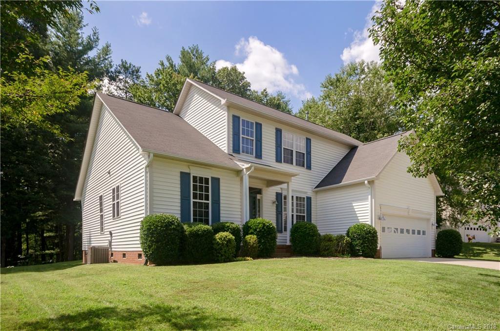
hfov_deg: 85.6
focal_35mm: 20
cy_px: 166
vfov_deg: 62.9
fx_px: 270
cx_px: 250
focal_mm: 13
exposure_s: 1/1000
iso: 200
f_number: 8
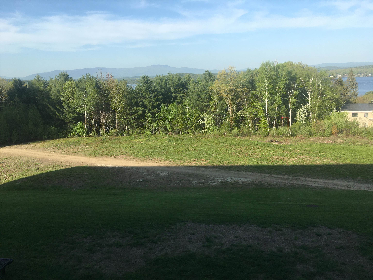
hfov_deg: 61.7
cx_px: 186
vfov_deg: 48.2
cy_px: 140
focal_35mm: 29
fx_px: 312
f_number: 2.2
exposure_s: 1/1166
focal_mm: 4.15
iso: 25
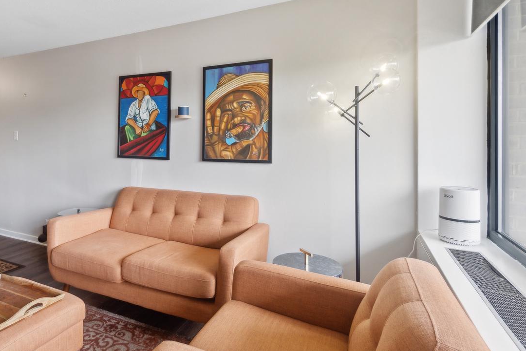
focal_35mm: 20
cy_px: 138
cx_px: 209
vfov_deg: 61.3
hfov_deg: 82.9
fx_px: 292
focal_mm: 10
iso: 200
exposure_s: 1/5
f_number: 7.1
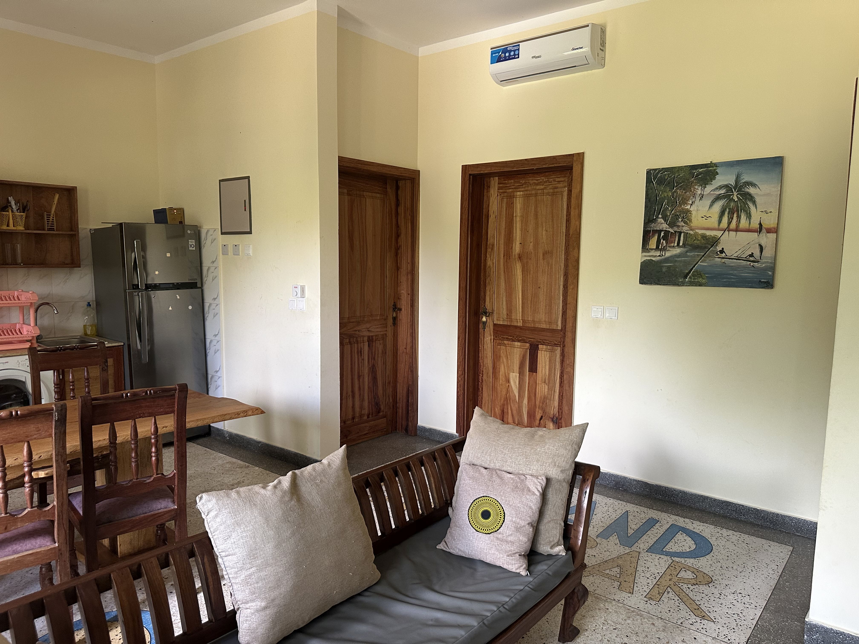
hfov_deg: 71.6
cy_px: 322
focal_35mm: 24
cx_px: 430
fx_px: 596
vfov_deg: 56.8
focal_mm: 6.86
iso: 250
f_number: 1.78
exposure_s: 1/105
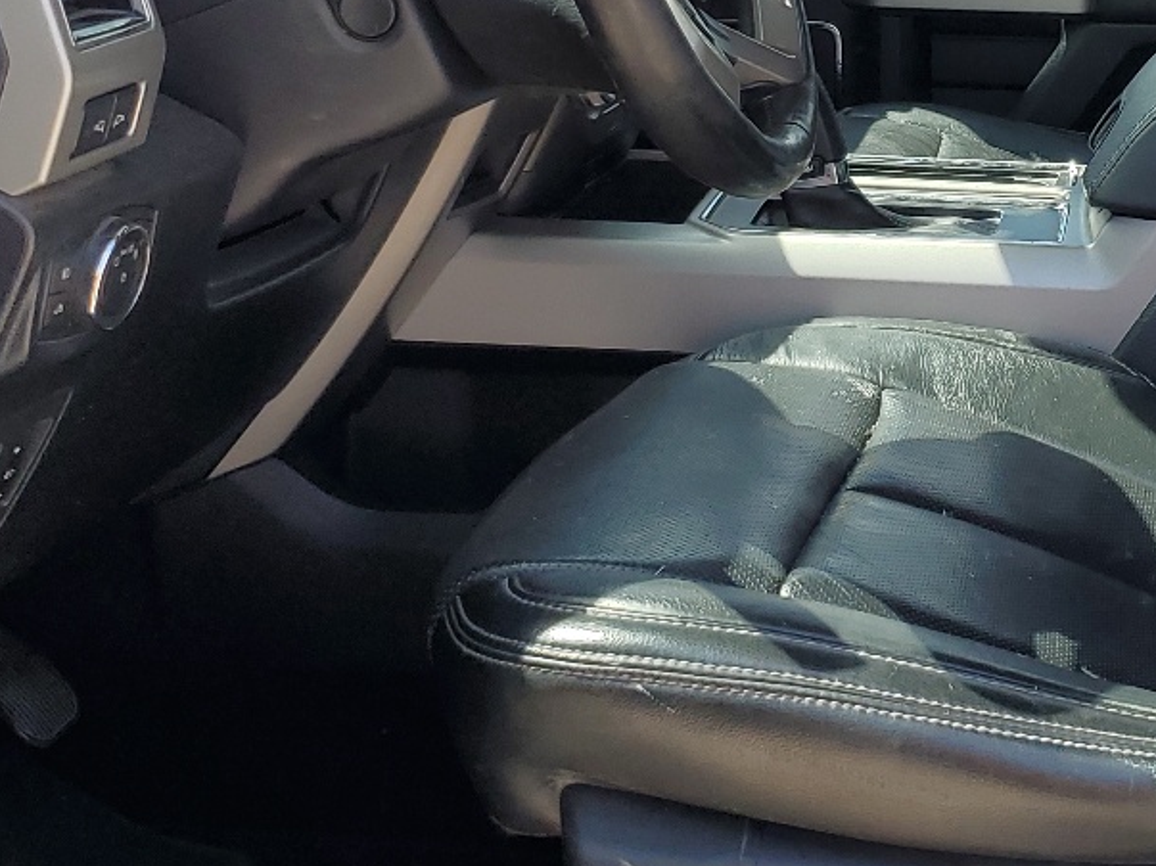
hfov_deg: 27.1
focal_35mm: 69
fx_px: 2304
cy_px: 188
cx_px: 1070
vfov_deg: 21.1
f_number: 1.5
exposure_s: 1/833
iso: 50
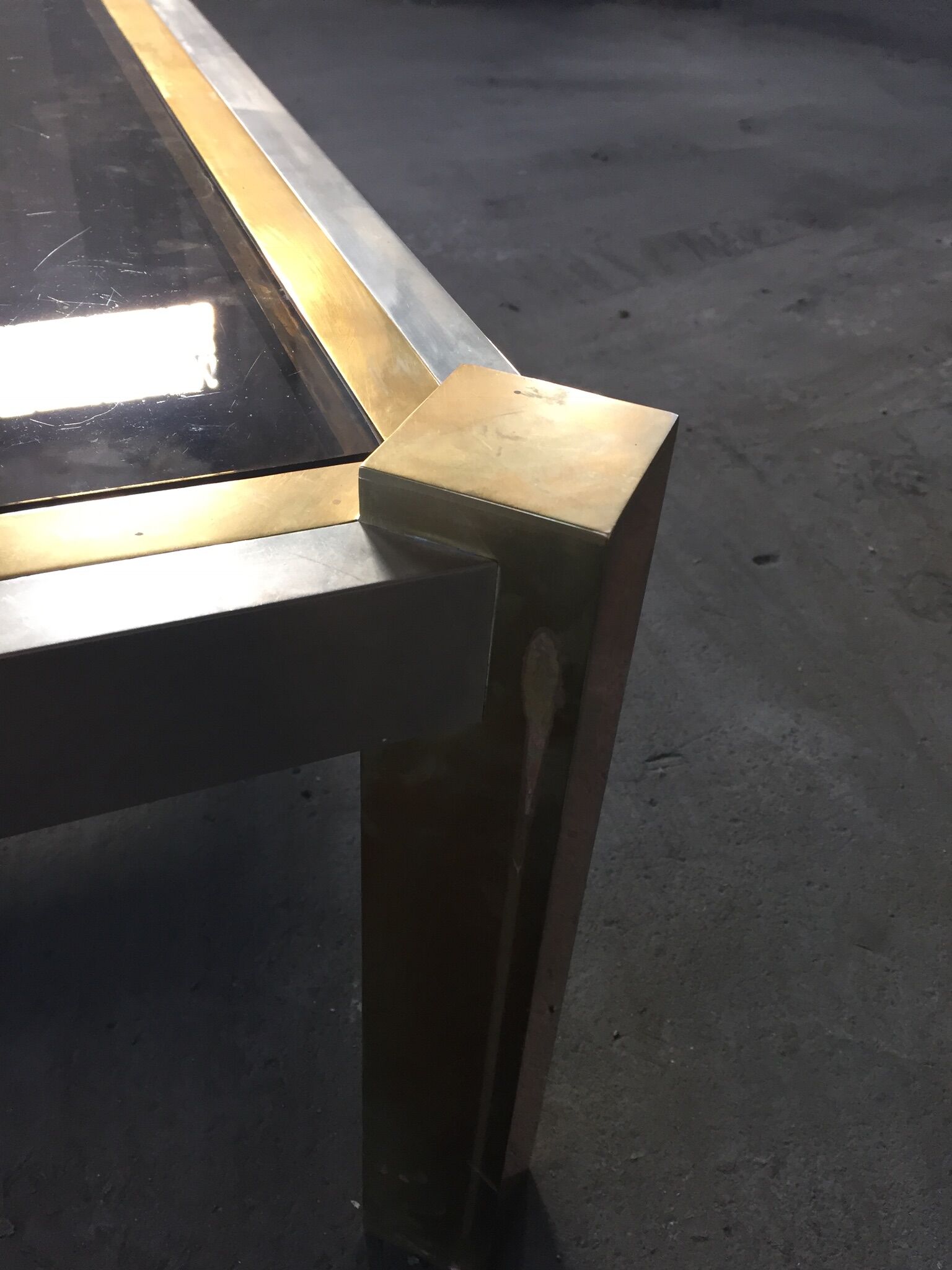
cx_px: 476
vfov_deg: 61.7
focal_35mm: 29
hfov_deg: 48.2
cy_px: 635
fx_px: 1063
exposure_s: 1/33
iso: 50
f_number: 2.2
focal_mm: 4.15
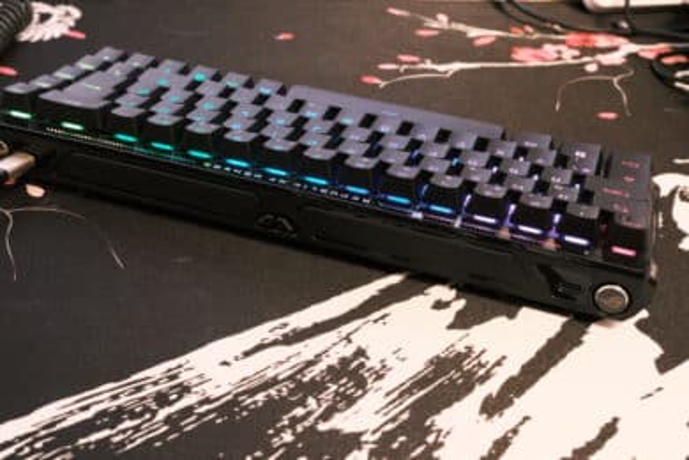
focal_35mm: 43
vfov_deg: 31.2
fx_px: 823
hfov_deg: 45.4
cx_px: 344
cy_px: 230
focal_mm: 28.7
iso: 3200
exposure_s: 1/14
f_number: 8
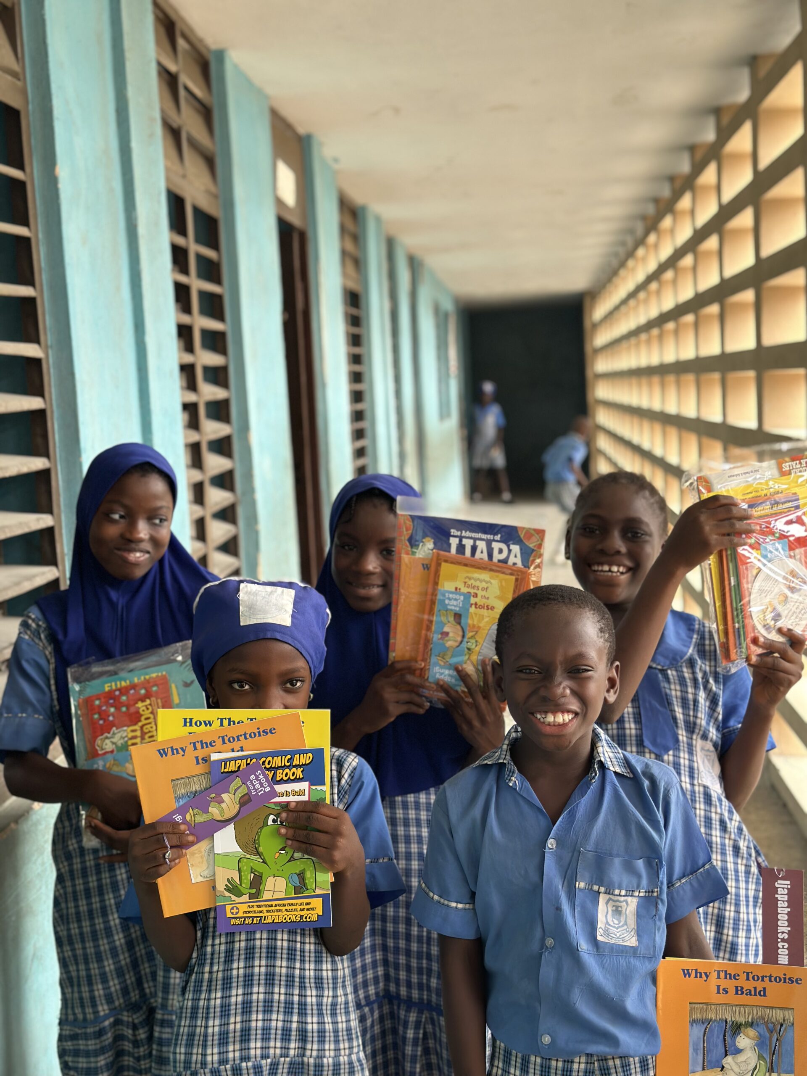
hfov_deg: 30.3
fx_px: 1492
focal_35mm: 48
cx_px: 404
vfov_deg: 39.7
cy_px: 538
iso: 100
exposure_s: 1/164
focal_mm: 6.86
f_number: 1.78
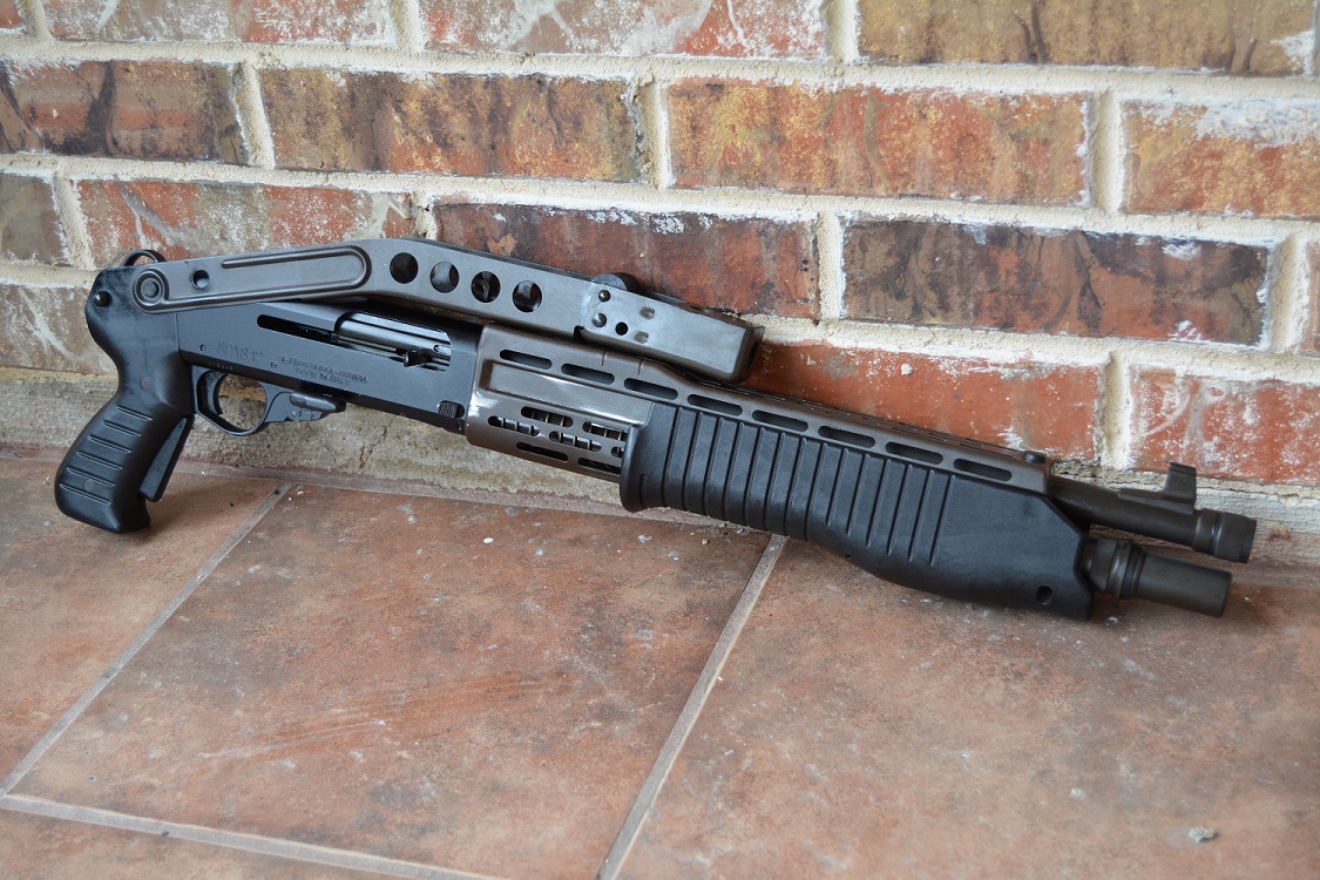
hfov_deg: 37.9
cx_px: 660
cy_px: 440
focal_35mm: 52
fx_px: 1925
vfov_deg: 25.8
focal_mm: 35
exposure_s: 1/60
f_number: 4.5
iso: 450
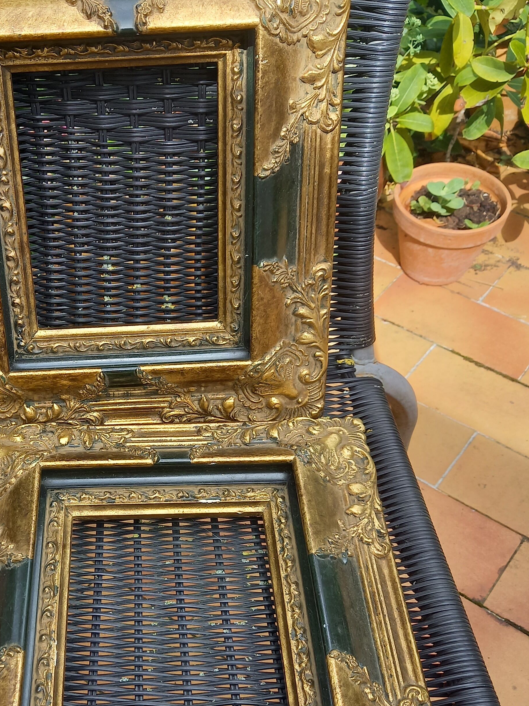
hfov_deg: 34.5
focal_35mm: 41
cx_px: 140
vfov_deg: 45.5
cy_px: 424
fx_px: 835
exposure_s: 1/215
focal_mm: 4.65
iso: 50
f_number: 1.8
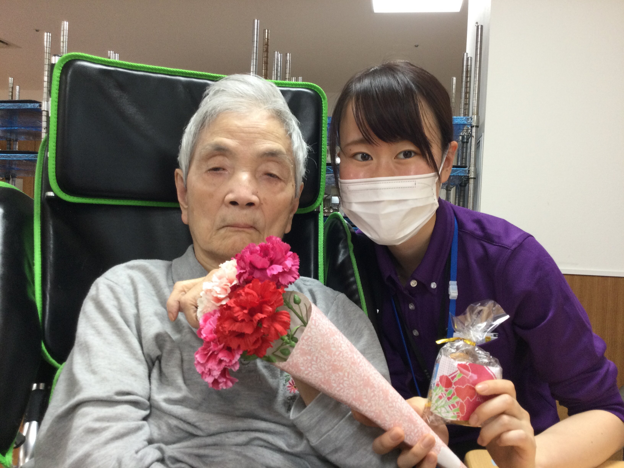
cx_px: 312
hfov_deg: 58.4
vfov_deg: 45.4
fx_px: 559
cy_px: 234
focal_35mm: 31
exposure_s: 1/30
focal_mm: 3.3
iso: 64
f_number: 2.4
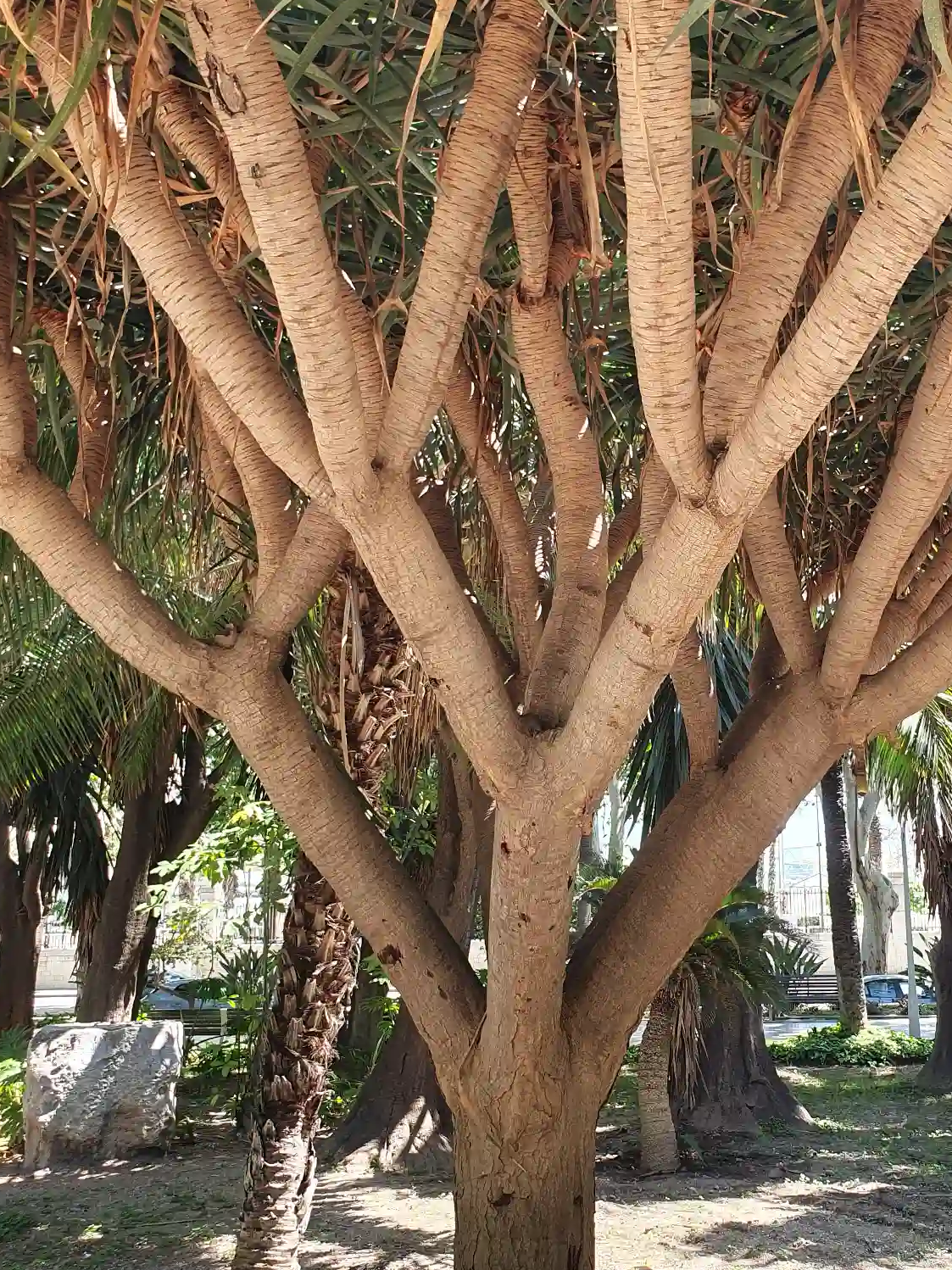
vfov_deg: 52.6
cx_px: 671
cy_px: 631
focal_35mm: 35
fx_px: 1284
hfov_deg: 39.9
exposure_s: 1/100
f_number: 2.4
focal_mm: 4.32
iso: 50
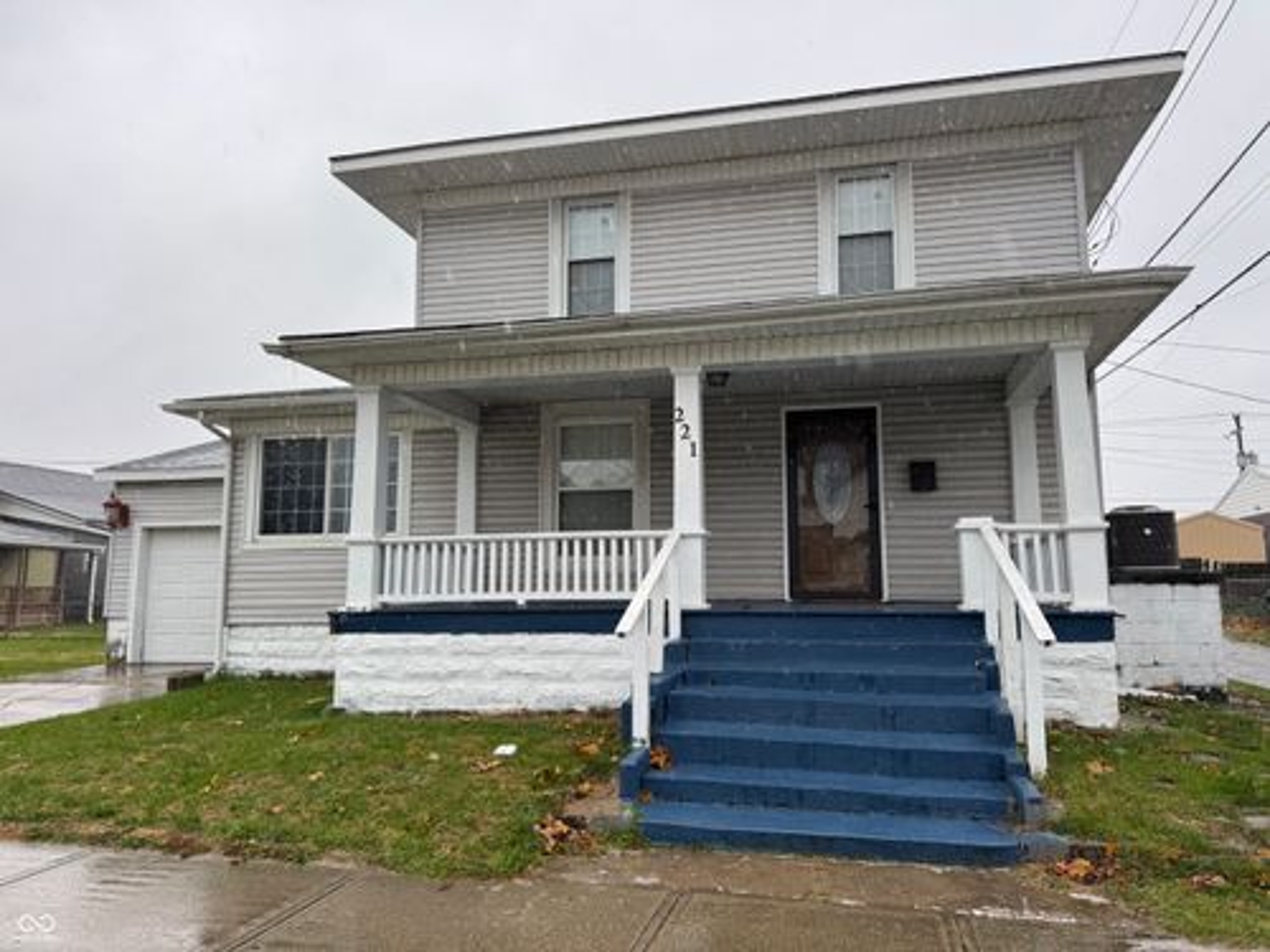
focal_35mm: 24
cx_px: 635
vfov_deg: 56.8
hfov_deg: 71.6
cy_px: 476
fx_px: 881
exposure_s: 1/209
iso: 64
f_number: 1.78
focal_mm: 6.76
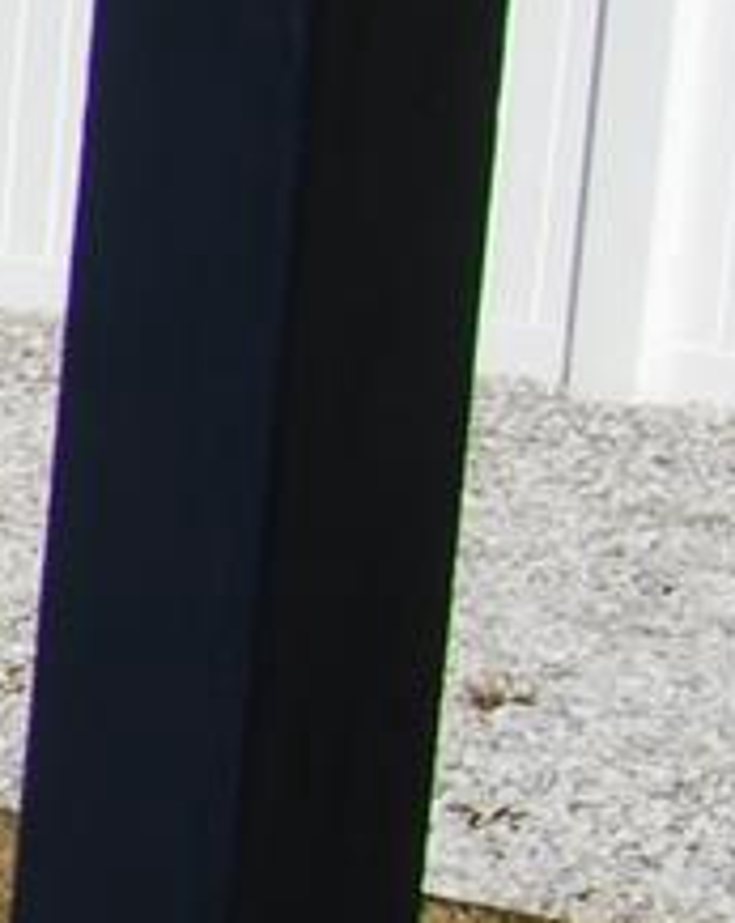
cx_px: -3429
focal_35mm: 293
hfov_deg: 4.3
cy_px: 651
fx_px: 7984
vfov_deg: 6.6
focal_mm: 22
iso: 100
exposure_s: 1/320
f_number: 9
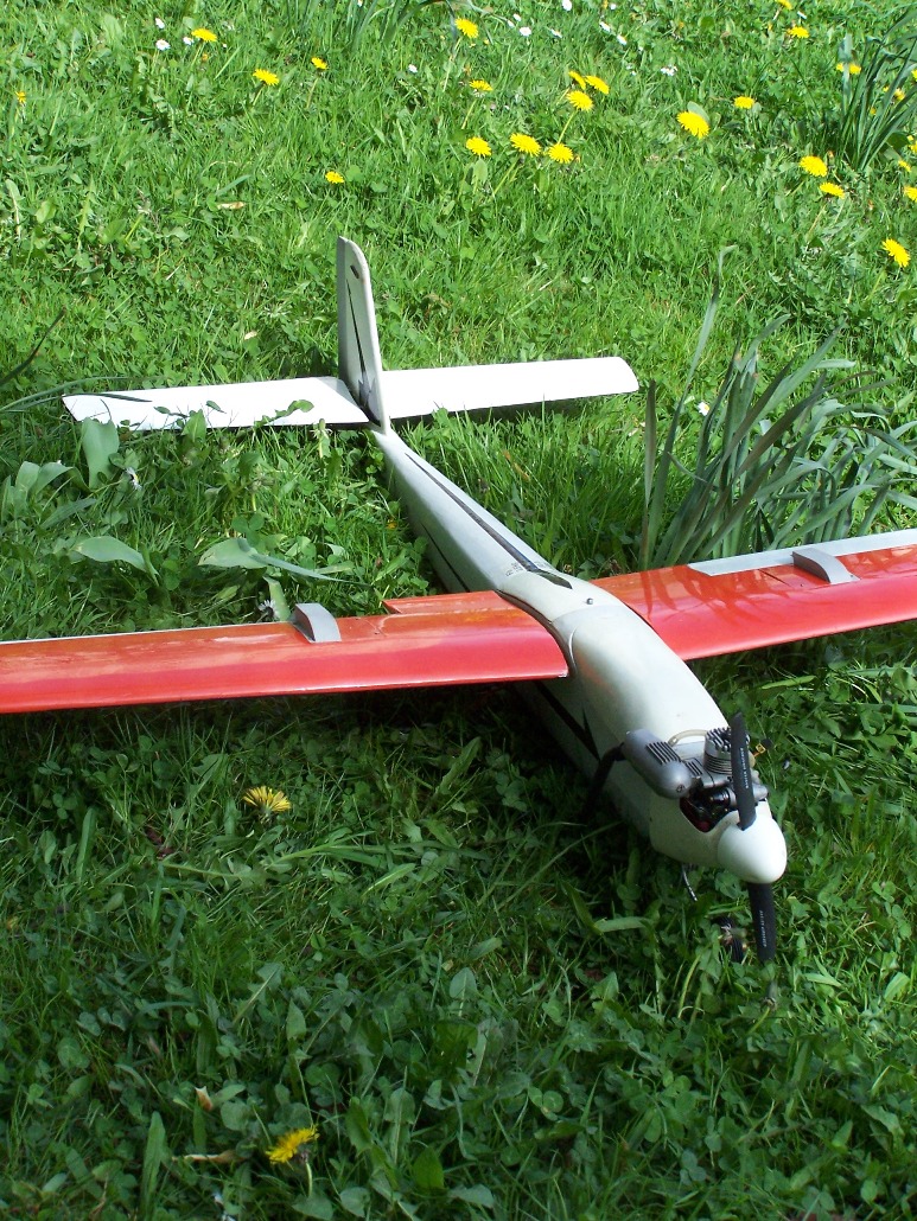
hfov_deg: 21.3
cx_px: 458
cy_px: 610
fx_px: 2436
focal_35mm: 69
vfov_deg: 28.2
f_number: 4.5
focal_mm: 11.5
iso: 200
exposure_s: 1/500
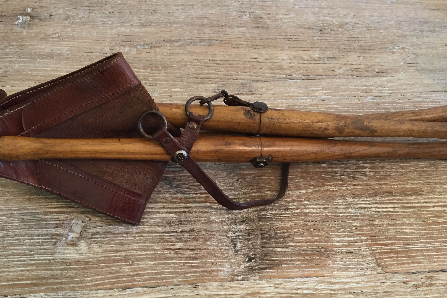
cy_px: 148
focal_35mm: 34
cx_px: 232
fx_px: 422
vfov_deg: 38.9
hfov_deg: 55.8
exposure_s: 1/33
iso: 200
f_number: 2.2
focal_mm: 4.15
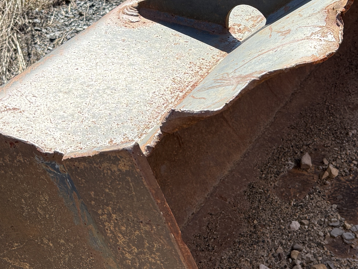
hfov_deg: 27.4
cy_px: 202
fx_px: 724
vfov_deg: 20.8
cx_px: 265
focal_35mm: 70
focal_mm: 6.76
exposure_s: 1/1464
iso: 100
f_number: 1.78
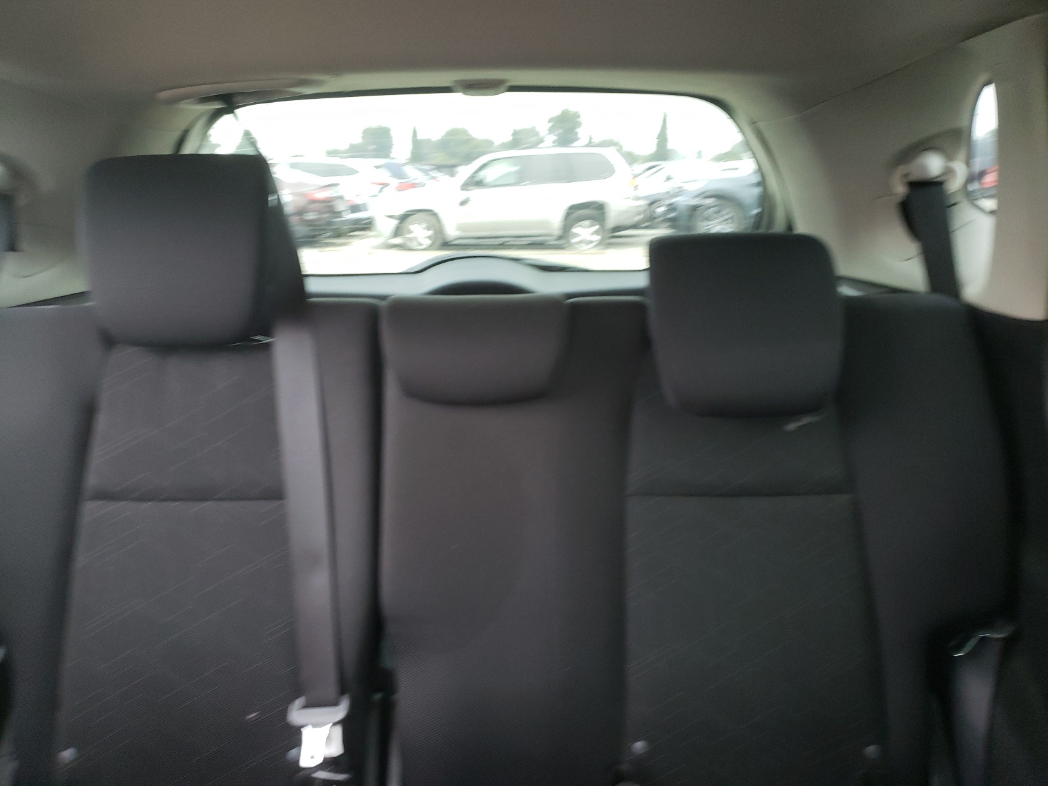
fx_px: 787
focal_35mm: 26
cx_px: 524
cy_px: 393
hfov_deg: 67.3
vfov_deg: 53.1
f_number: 1.5
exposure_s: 1/60.2
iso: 221
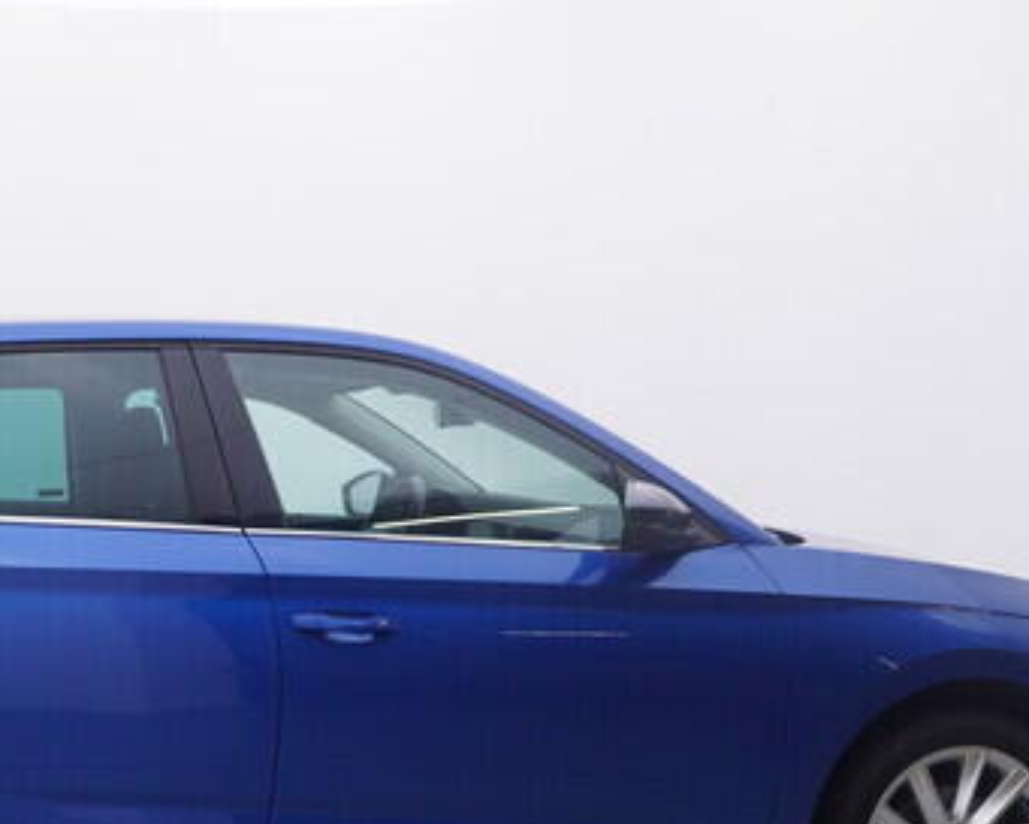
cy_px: 667
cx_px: 88
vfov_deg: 23.7
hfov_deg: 28.6
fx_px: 1932
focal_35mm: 63
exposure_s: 1/80
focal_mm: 15
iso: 200
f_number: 5
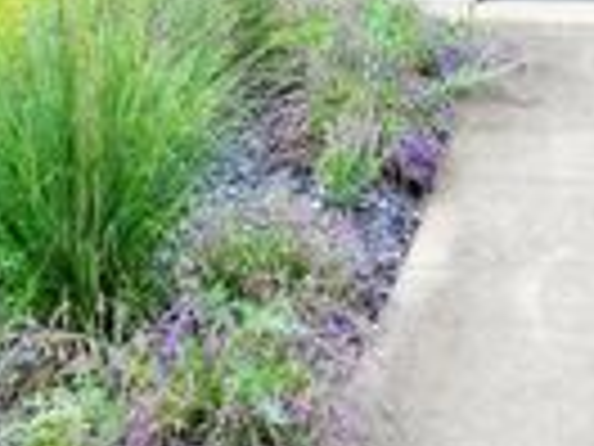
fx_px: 1562
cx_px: 284
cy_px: -191
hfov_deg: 21.5
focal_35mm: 91
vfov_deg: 15.2
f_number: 2.8
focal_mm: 12.3
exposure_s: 1/1600
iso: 400
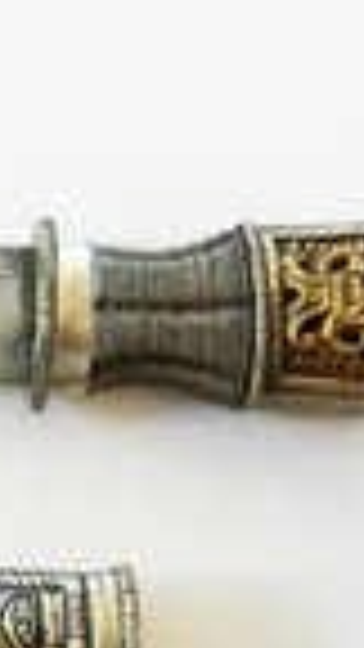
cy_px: 551
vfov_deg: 31.2
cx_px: -186
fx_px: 1115
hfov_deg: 16.8
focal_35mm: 65
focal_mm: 4.5
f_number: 3.5
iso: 400
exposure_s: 1/15
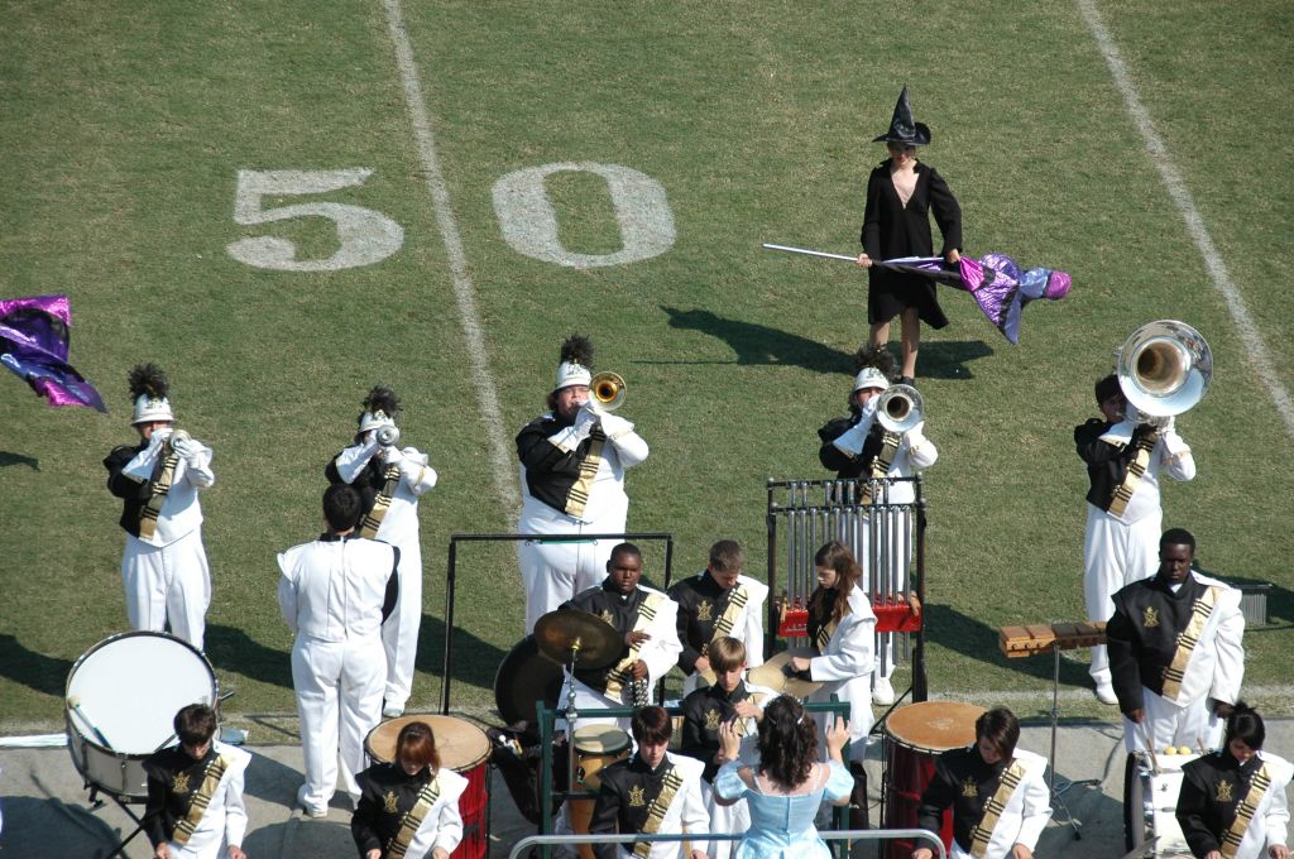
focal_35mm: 202
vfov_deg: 6.8
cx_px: 647
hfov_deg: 10.2
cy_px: 430
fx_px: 7269
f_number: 6.3
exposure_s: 1/640
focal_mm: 135
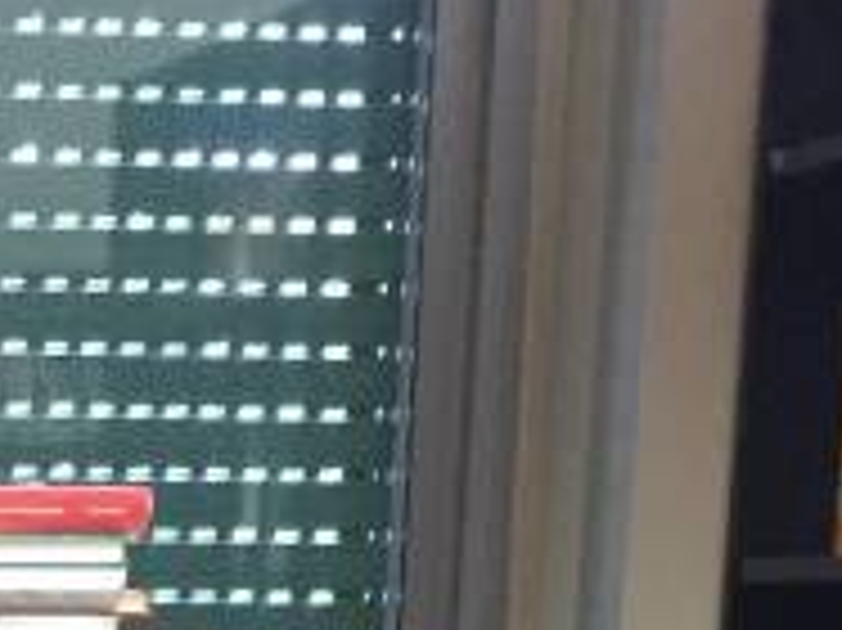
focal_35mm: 159
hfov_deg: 11.9
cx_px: -369
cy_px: 1602
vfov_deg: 8.4
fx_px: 3865
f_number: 2.2
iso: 320
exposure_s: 1/33
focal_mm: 4.15
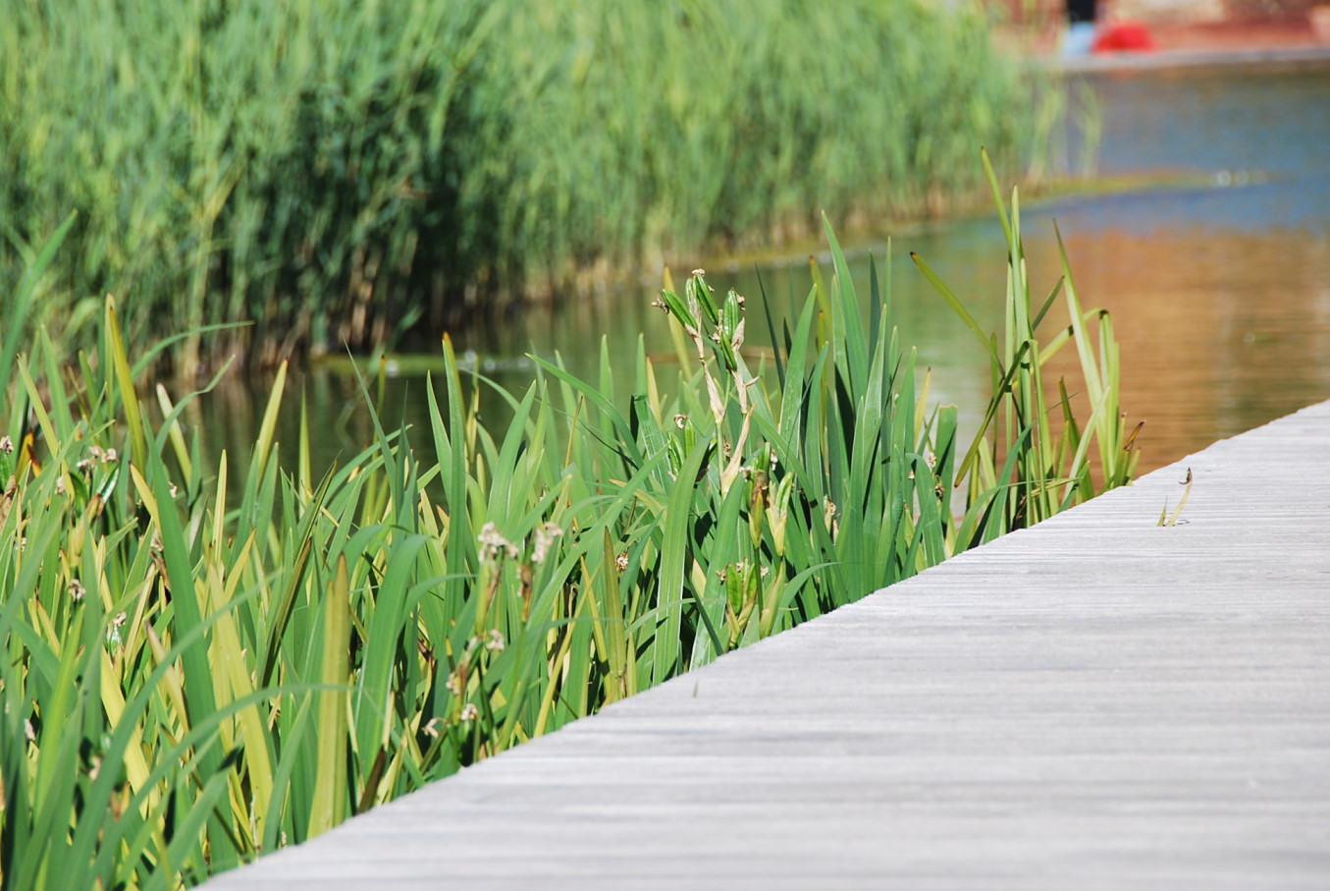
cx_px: 665
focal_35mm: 300
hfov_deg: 6.9
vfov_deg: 4.6
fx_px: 11096
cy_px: 446
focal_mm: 200
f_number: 10
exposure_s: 1/250
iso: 125
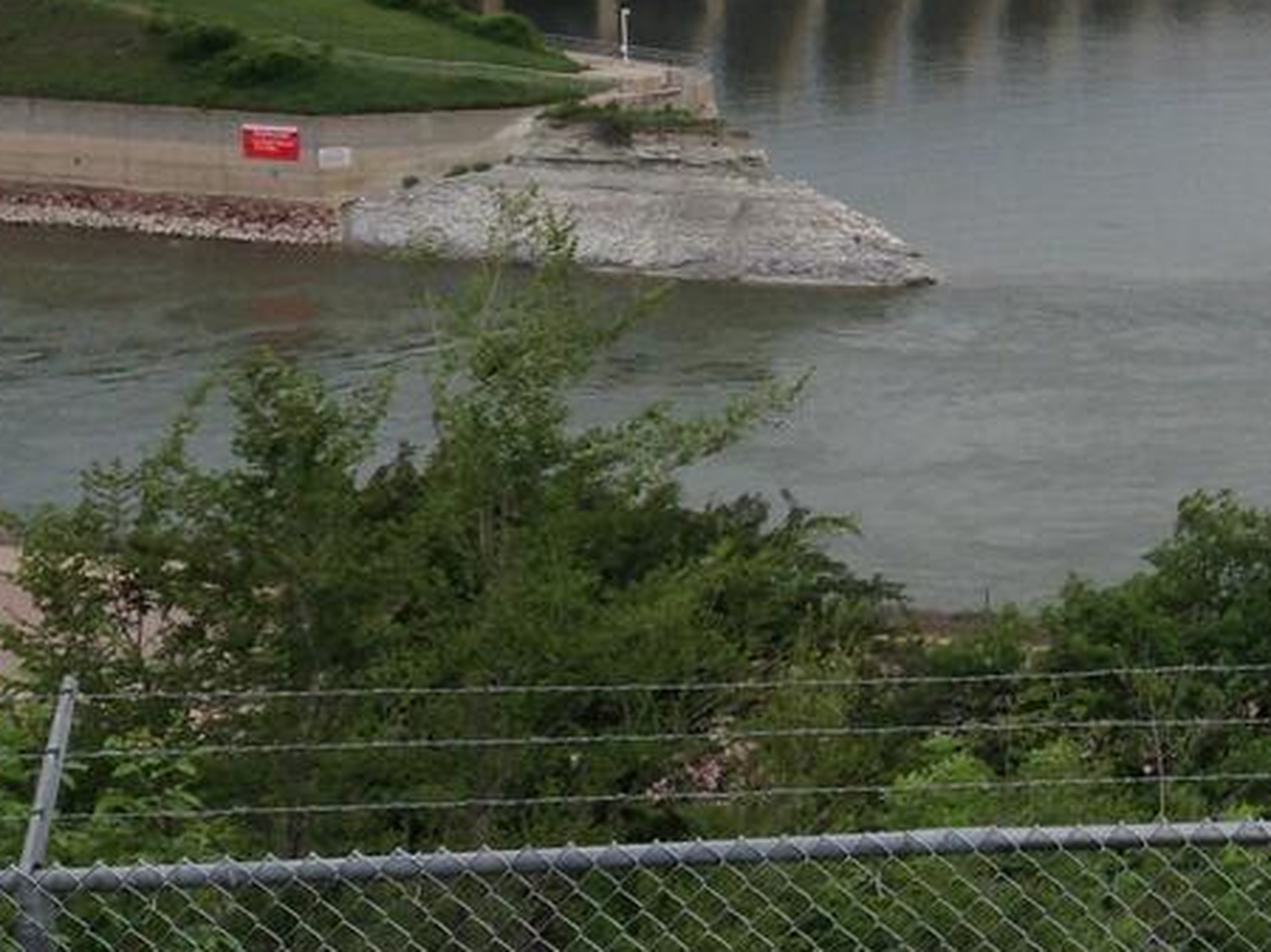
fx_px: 3596
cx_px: 1709
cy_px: 254
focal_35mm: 98
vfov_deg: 15.0
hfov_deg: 18.5
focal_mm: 4.12
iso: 50
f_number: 2.4
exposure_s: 1/565
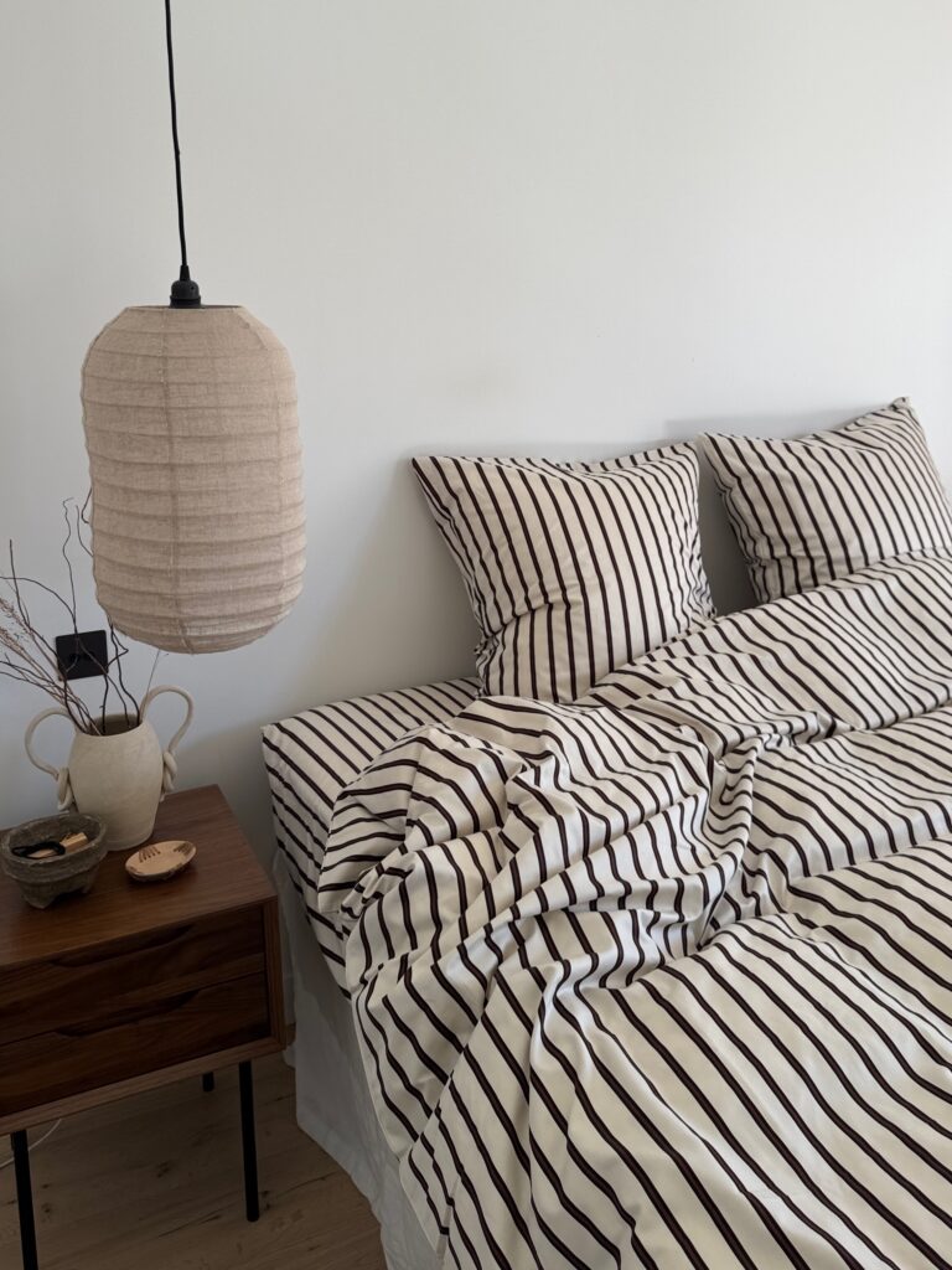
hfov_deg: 56.8
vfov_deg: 71.6
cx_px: 476
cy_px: 635
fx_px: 880
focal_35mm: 24
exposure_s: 1/417
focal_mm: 6.76
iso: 80
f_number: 1.78
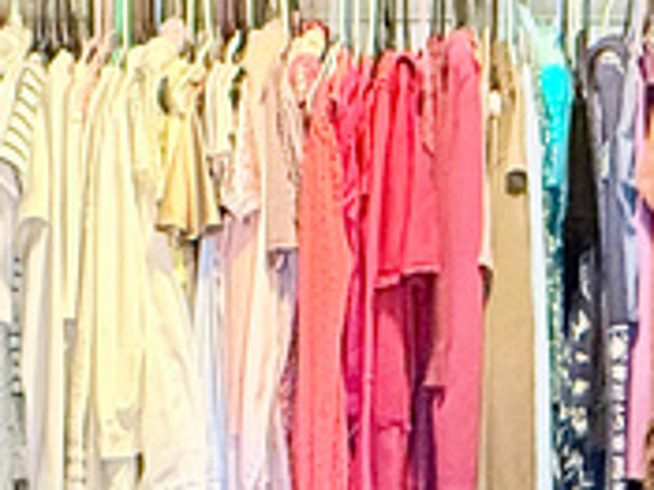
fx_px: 1548
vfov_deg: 17.9
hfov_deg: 23.5
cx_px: 512
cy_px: 318
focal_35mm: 82
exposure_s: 1/40
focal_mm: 2.22
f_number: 2.2
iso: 1000
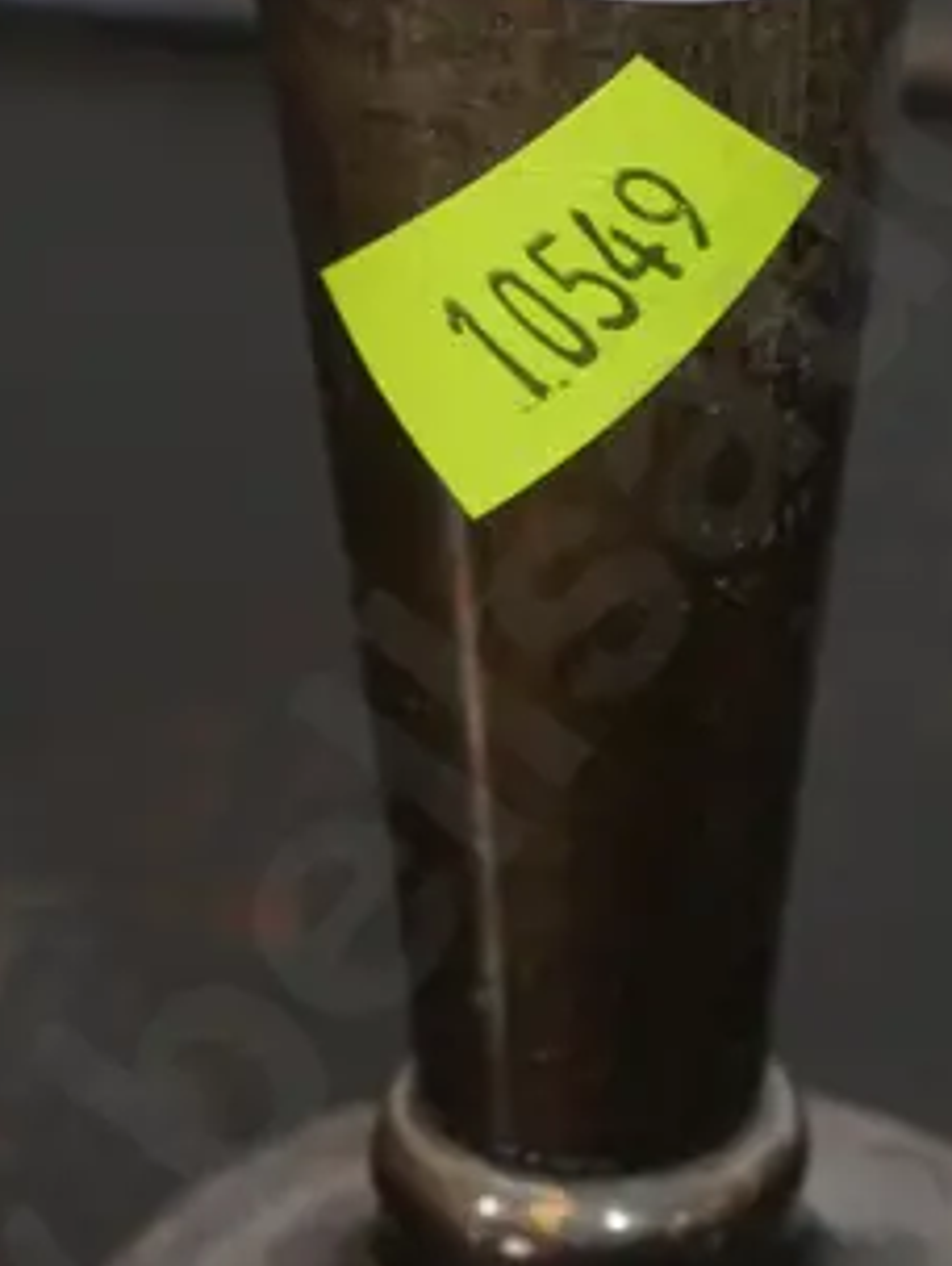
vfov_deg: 9.1
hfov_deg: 6.9
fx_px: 7904
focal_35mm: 216
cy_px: 247
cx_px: 850
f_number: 5.4
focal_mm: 32
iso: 800
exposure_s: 1/80
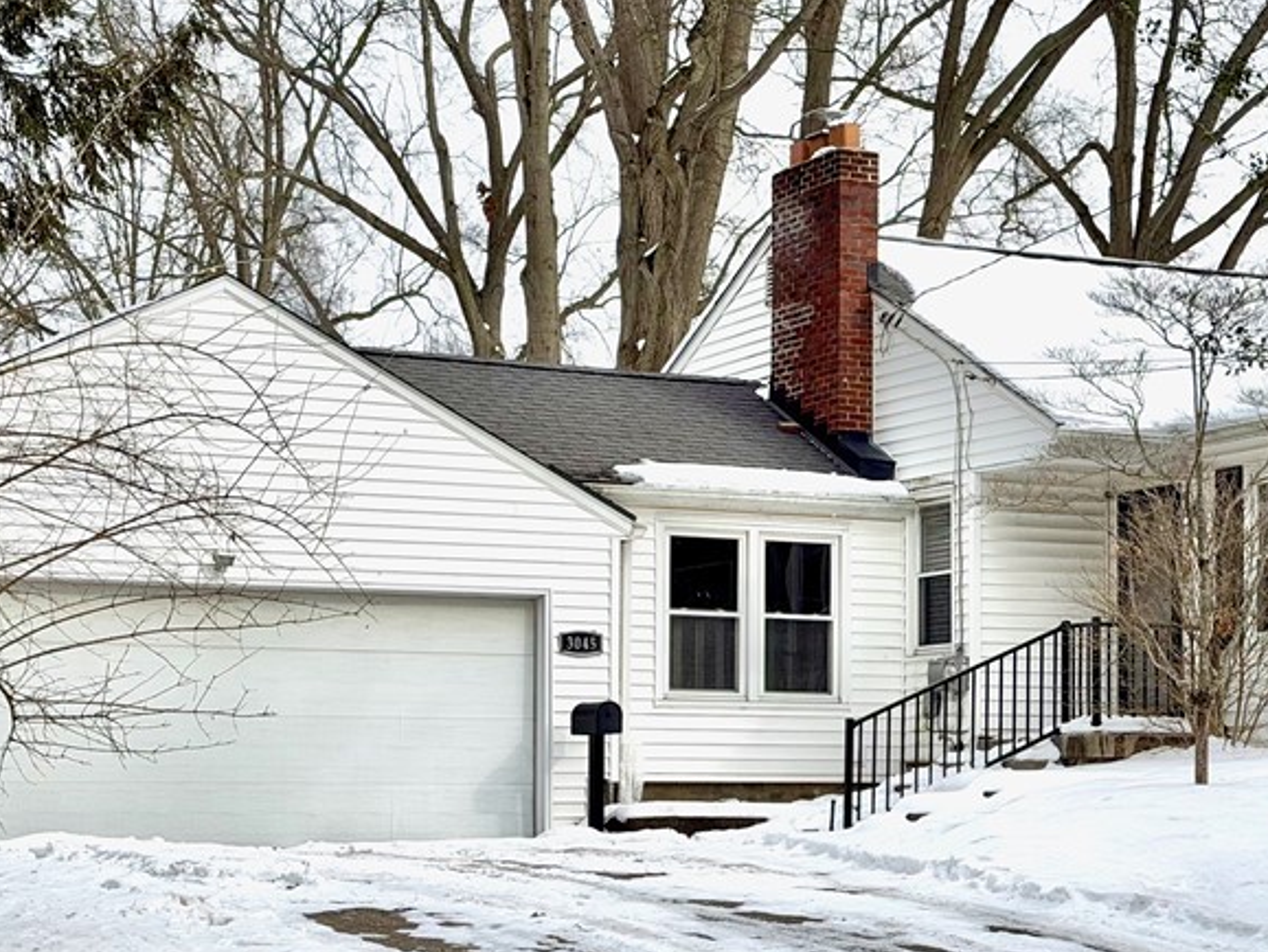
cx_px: 867
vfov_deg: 17.3
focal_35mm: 85
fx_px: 3115
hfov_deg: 22.9
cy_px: 619
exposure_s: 1/5587
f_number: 1.78
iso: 64
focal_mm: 6.76
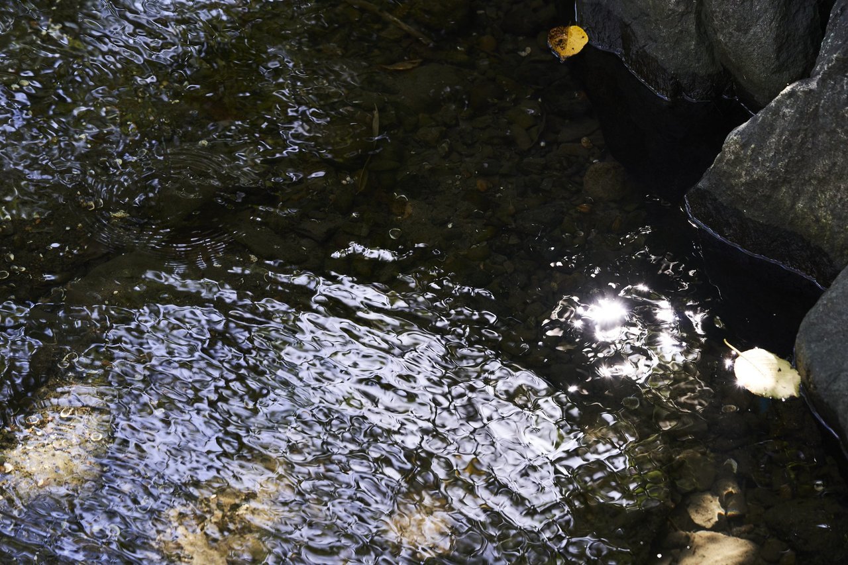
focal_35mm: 90
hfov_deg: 22.6
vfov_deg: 15.2
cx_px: 424
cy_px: 282
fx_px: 2120
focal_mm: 90
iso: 400
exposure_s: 1/200
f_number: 5.6
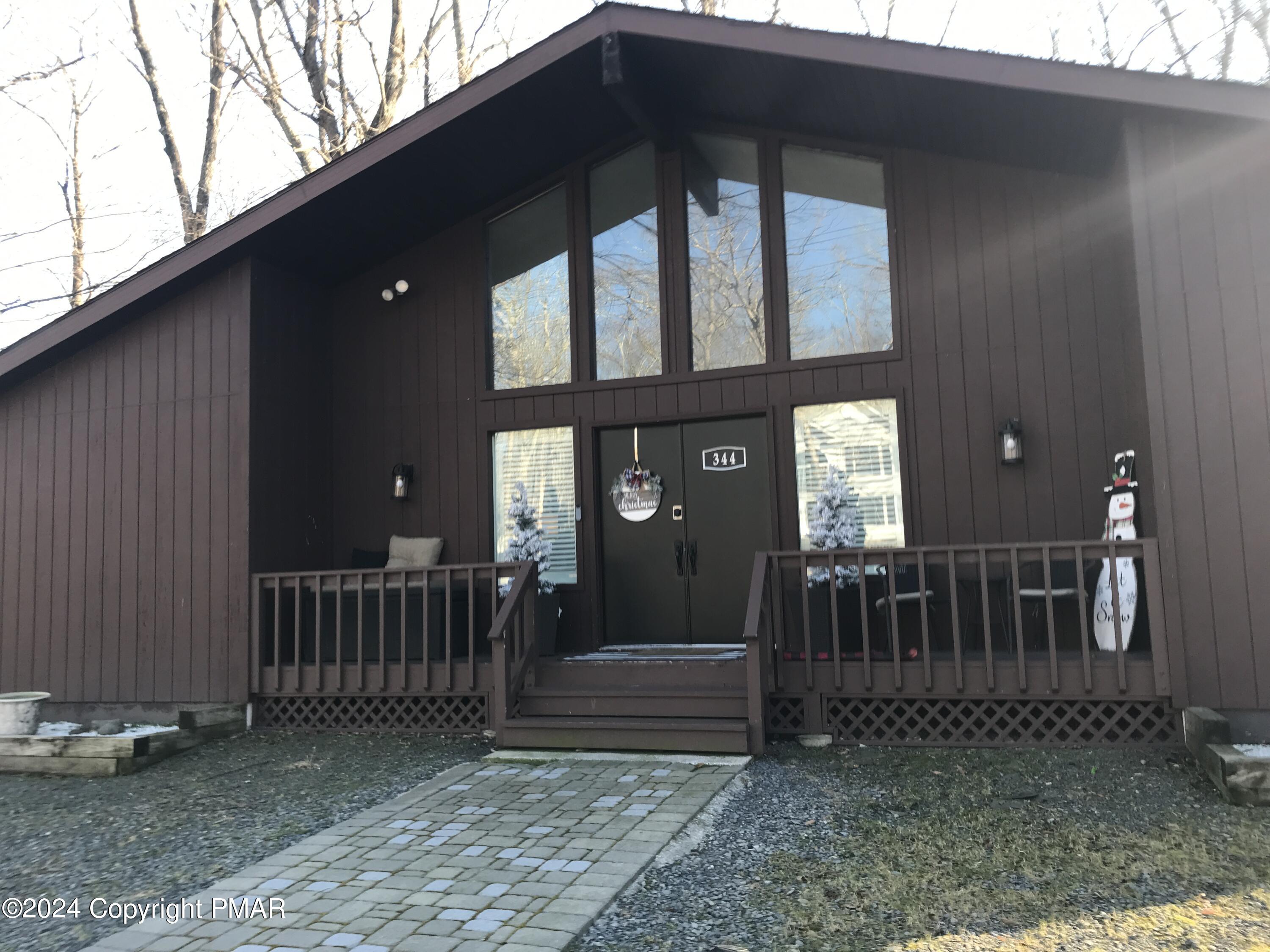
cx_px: 635
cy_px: 476
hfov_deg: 63.4
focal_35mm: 28
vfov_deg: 49.7
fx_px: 1027
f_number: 1.8
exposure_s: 1/127
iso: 20
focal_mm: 3.99
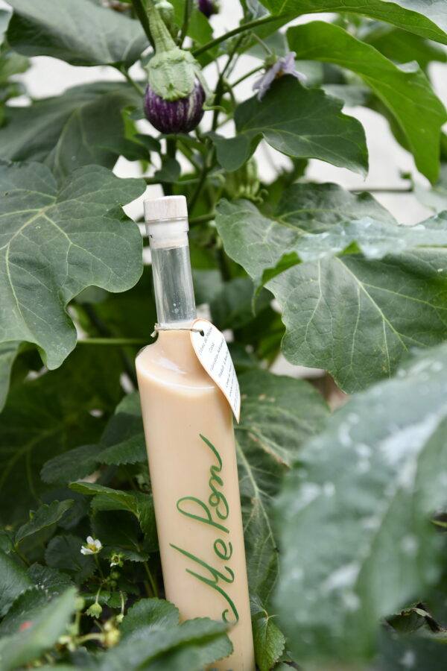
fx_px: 1155
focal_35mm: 62
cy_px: 336
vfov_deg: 32.4
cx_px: 224
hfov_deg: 21.9
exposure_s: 1/640
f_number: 4
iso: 1250
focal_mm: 62
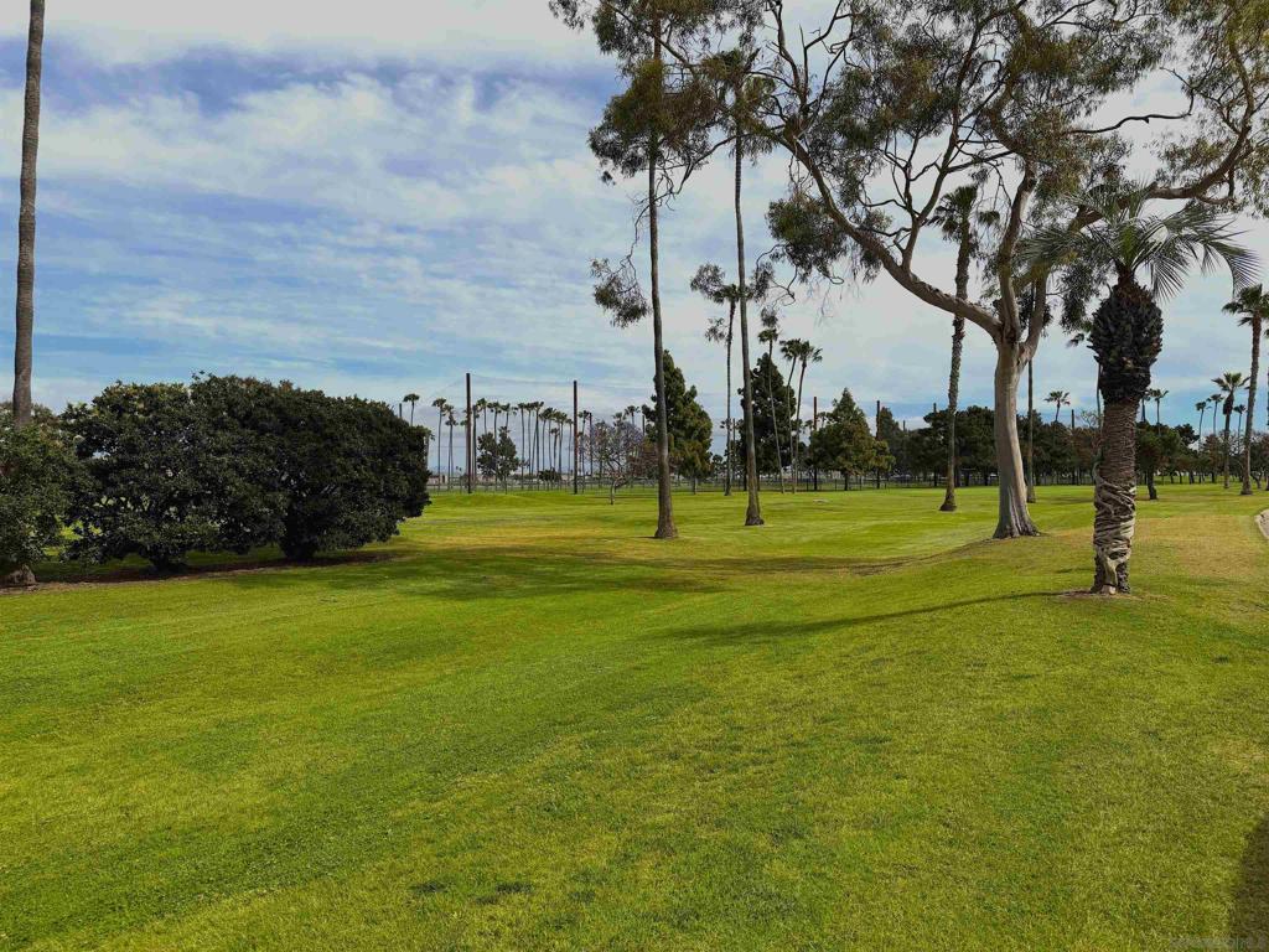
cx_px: 634
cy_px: 476
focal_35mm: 24
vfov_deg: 56.8
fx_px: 880
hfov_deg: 71.6
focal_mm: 6.76
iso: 80
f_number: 1.78
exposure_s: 1/7353
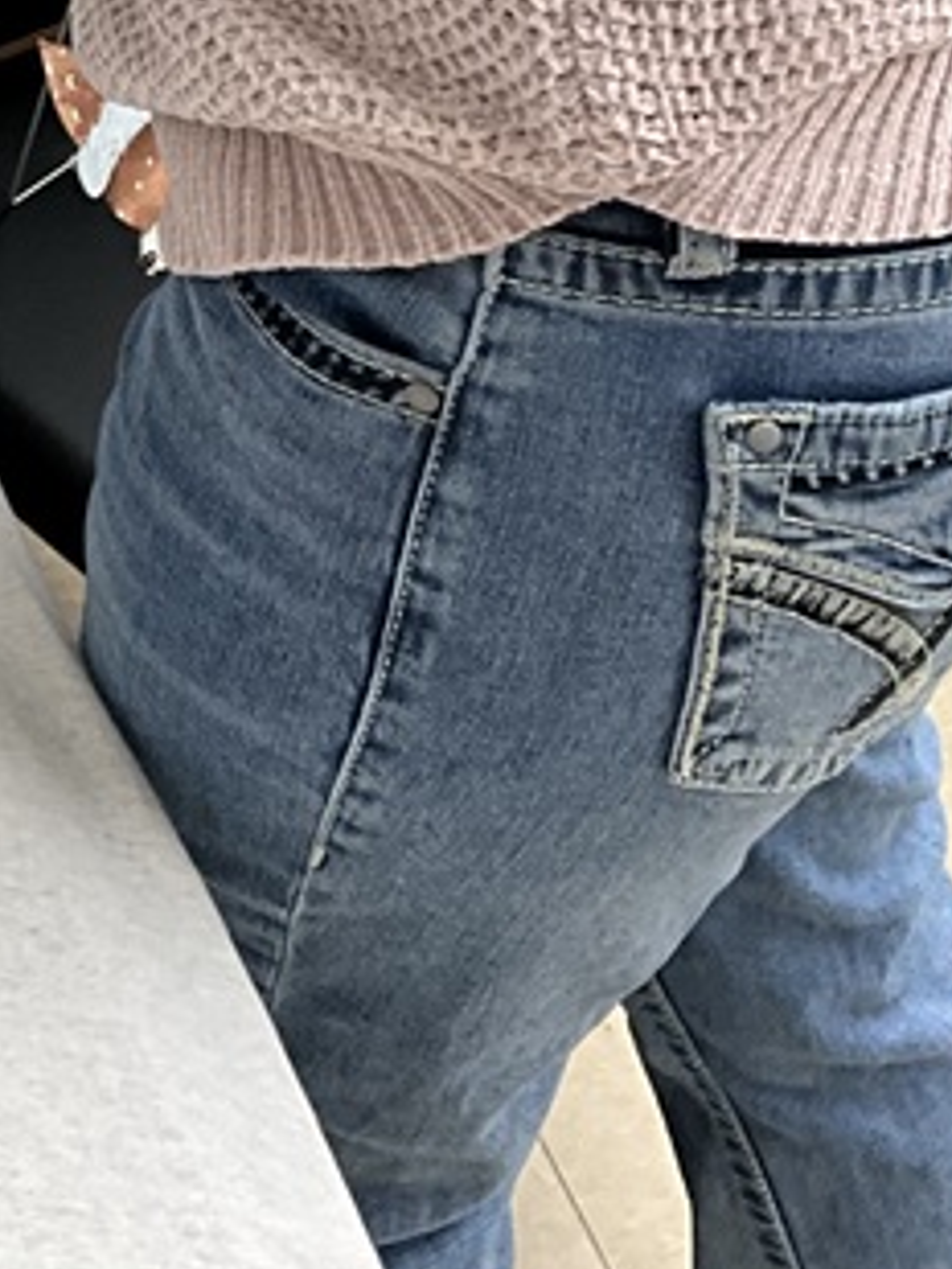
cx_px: -365
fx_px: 3518
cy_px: -641
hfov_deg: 14.6
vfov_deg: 18.2
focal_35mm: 96
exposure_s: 1/71
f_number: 1.8
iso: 64
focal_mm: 3
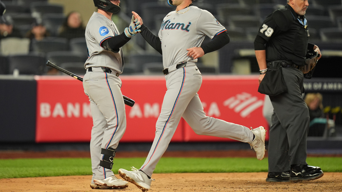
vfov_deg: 2.9
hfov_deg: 5.1
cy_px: 81
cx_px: 171
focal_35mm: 420
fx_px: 3808
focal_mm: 400
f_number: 2.8
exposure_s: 1/2000
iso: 2000
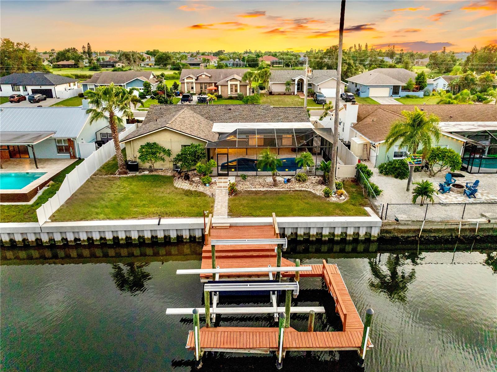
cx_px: 248
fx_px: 344
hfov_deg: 71.6
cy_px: 186
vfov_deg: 56.7
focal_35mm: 24
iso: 400
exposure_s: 1/160
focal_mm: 12.29
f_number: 2.8
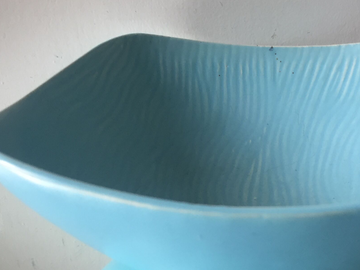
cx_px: 246
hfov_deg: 32.4
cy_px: 169
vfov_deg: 24.7
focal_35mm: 59
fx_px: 614
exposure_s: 1/33
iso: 32
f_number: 2.2
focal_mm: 4.15
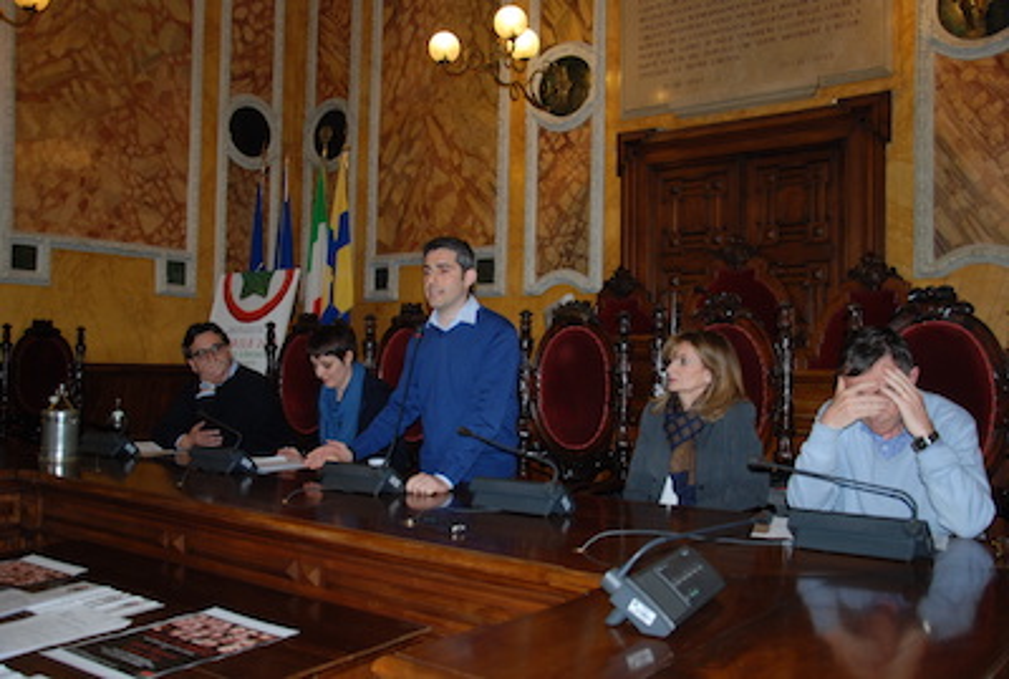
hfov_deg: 57.1
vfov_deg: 40.2
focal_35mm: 33
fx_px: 927
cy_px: 340
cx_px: 504
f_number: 3.8
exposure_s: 1/60
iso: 200
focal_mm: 22
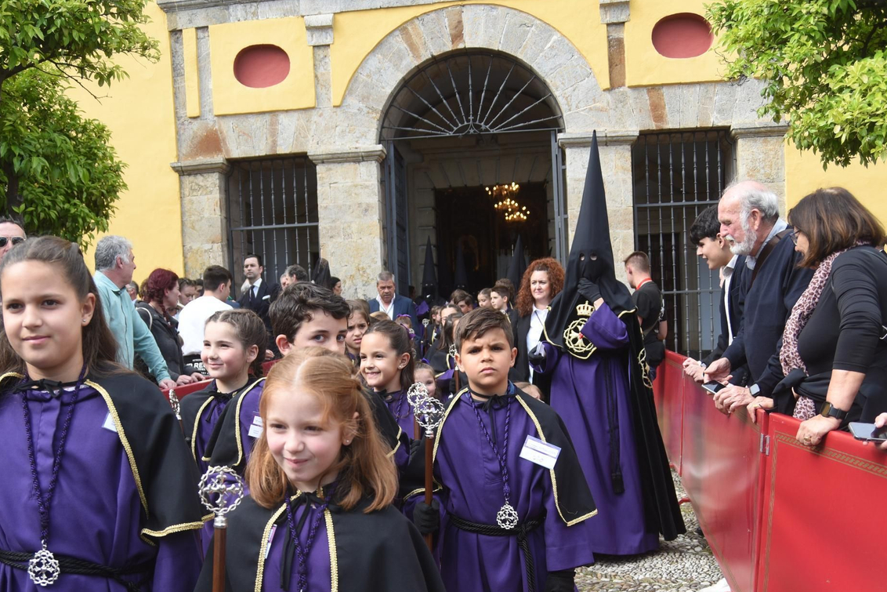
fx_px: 1010
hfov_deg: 47.3
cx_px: 394
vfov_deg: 32.3
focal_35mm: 41
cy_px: 413
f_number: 5.6
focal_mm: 29
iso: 250
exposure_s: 1/400
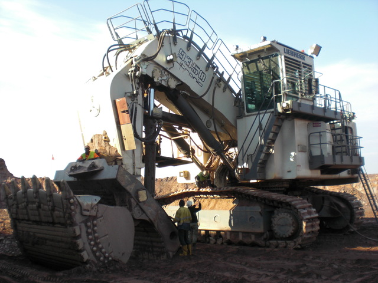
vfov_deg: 37.7
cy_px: 142
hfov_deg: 49.0
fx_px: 415
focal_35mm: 38
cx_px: 189
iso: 64
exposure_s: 1/400
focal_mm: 6.3
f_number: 3.1
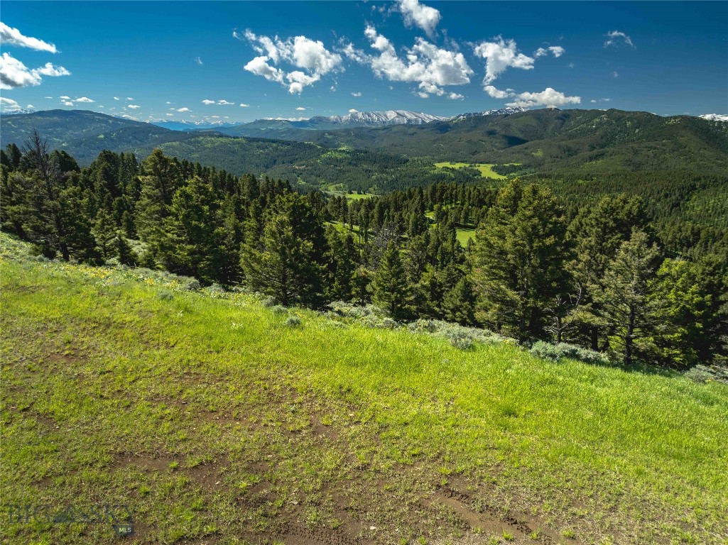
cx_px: 364
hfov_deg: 71.6
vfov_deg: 56.8
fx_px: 505
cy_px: 272
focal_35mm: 24
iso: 110
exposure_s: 1/200
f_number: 2.8
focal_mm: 12.29
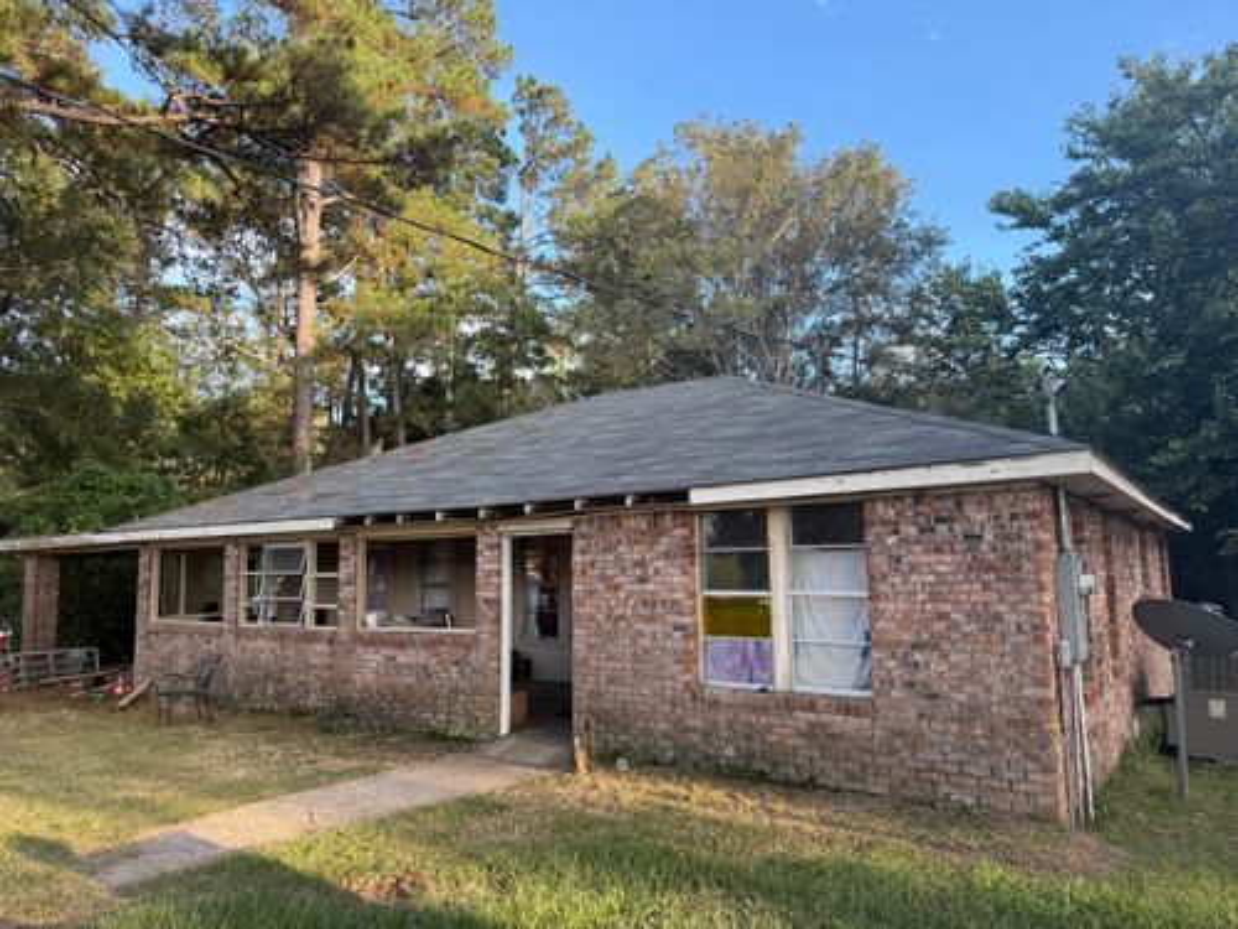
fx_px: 858
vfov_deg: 56.8
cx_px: 619
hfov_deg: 71.6
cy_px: 464
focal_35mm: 24
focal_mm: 6.76
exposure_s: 1/547
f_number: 1.78
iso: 100
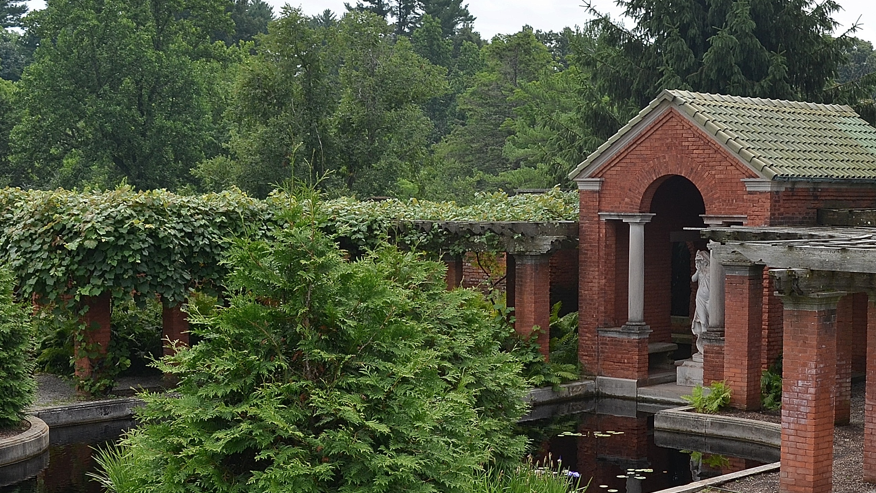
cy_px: 337
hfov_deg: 32.2
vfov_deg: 18.5
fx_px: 1510
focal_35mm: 65
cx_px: 529
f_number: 8
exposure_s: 1/250
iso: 180
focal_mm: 22
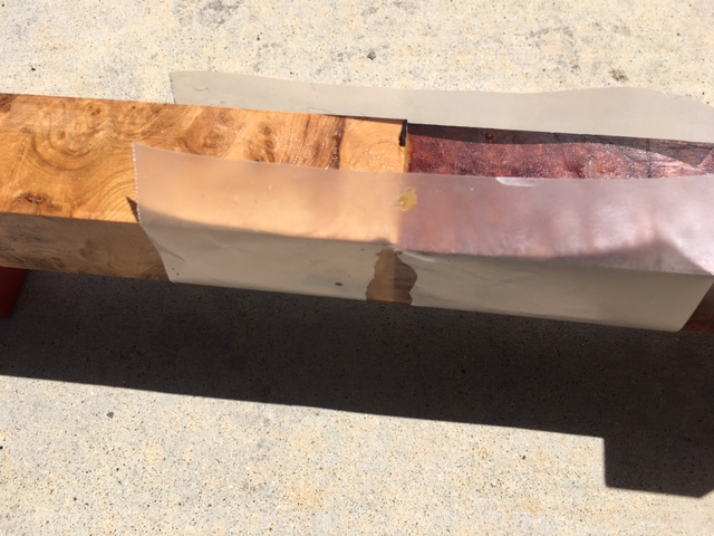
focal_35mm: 29
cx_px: 357
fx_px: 598
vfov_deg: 48.2
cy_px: 268
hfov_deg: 61.7
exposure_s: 1/1709
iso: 25
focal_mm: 4.15
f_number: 2.2
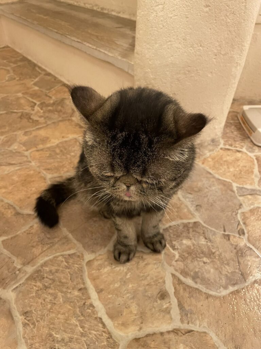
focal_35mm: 26
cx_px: 130
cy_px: 174
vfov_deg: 67.3
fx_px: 261
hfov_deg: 53.1
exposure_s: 1/50
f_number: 1.6
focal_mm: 4.2
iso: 500
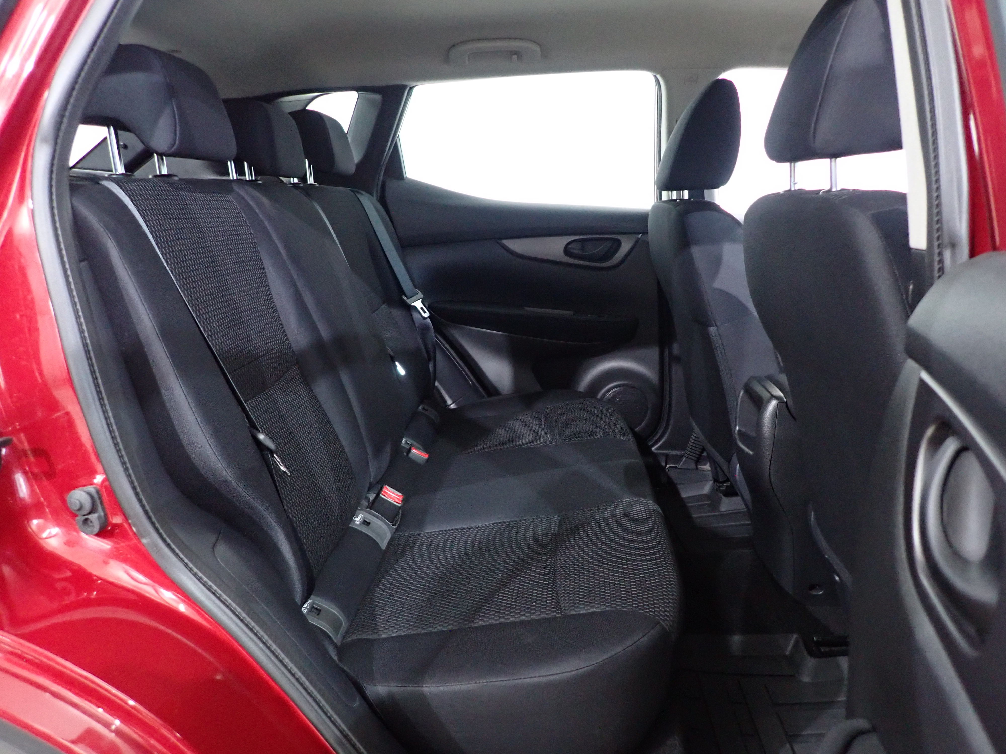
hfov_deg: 69.4
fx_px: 727
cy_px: 377
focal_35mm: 25
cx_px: 503
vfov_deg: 54.9
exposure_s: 1/25
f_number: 2
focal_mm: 4.5
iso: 800
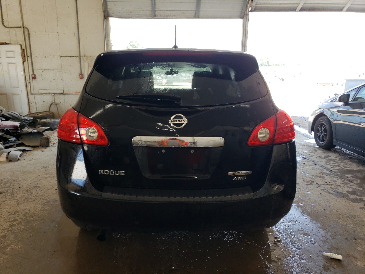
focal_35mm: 26
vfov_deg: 53.1
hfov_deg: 67.3
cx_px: 182
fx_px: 274
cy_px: 137
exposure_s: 1/161
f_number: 1.5
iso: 50
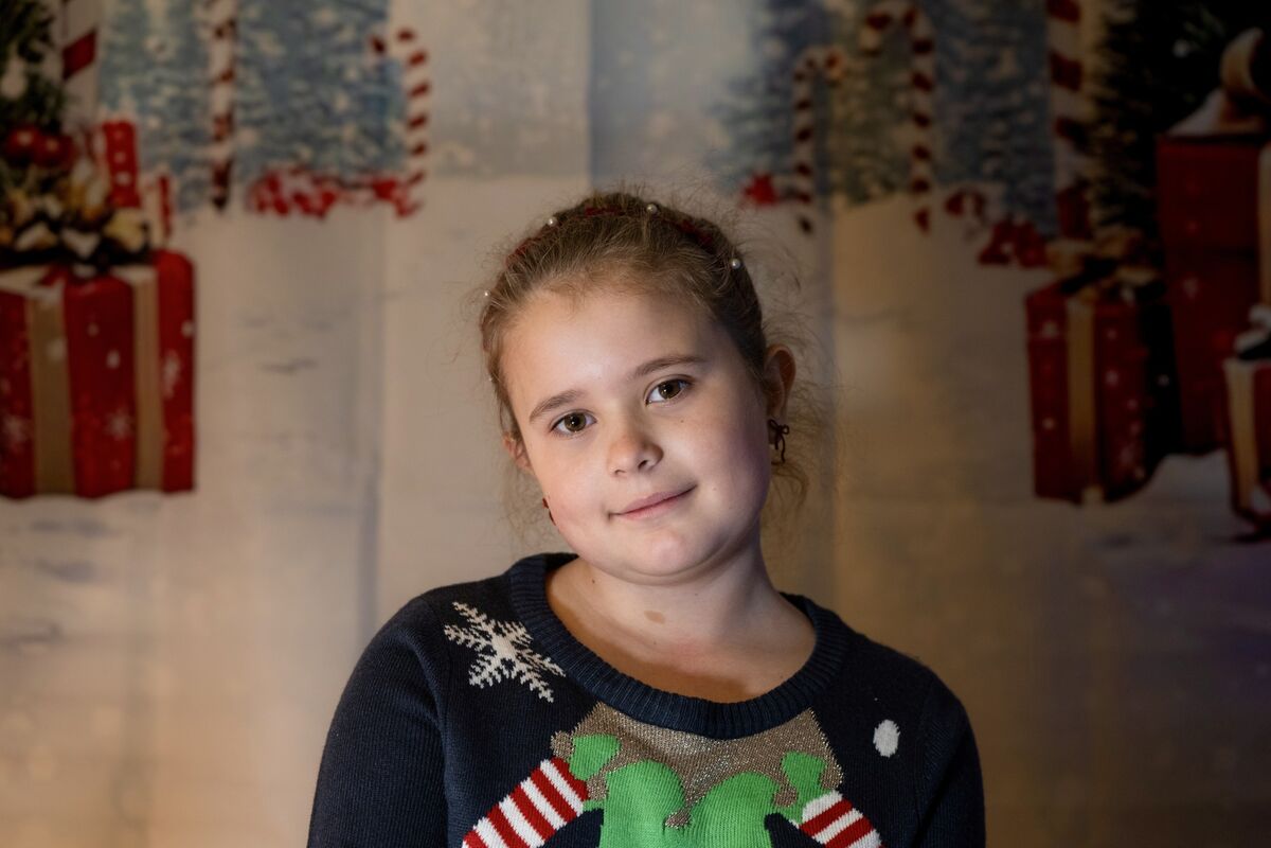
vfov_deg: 19.5
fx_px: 2471
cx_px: 636
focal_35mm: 70
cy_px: 424
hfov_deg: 28.8
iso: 1250
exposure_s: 1/100
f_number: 3.5
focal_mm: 70
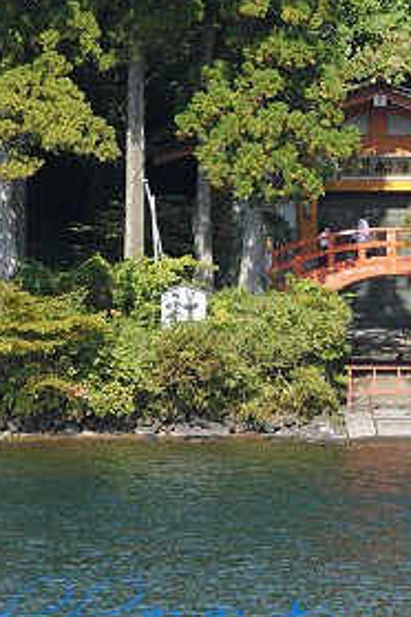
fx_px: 6184
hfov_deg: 3.8
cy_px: 249
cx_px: 396
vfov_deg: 5.7
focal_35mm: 361
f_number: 8
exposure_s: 1/250
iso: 200
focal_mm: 105
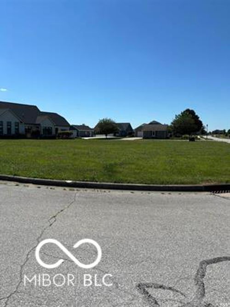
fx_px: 230
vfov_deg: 67.3
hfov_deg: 53.0
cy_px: 154
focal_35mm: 26
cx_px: 115
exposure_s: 1/5348
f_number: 1.6
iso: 50
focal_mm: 5.96
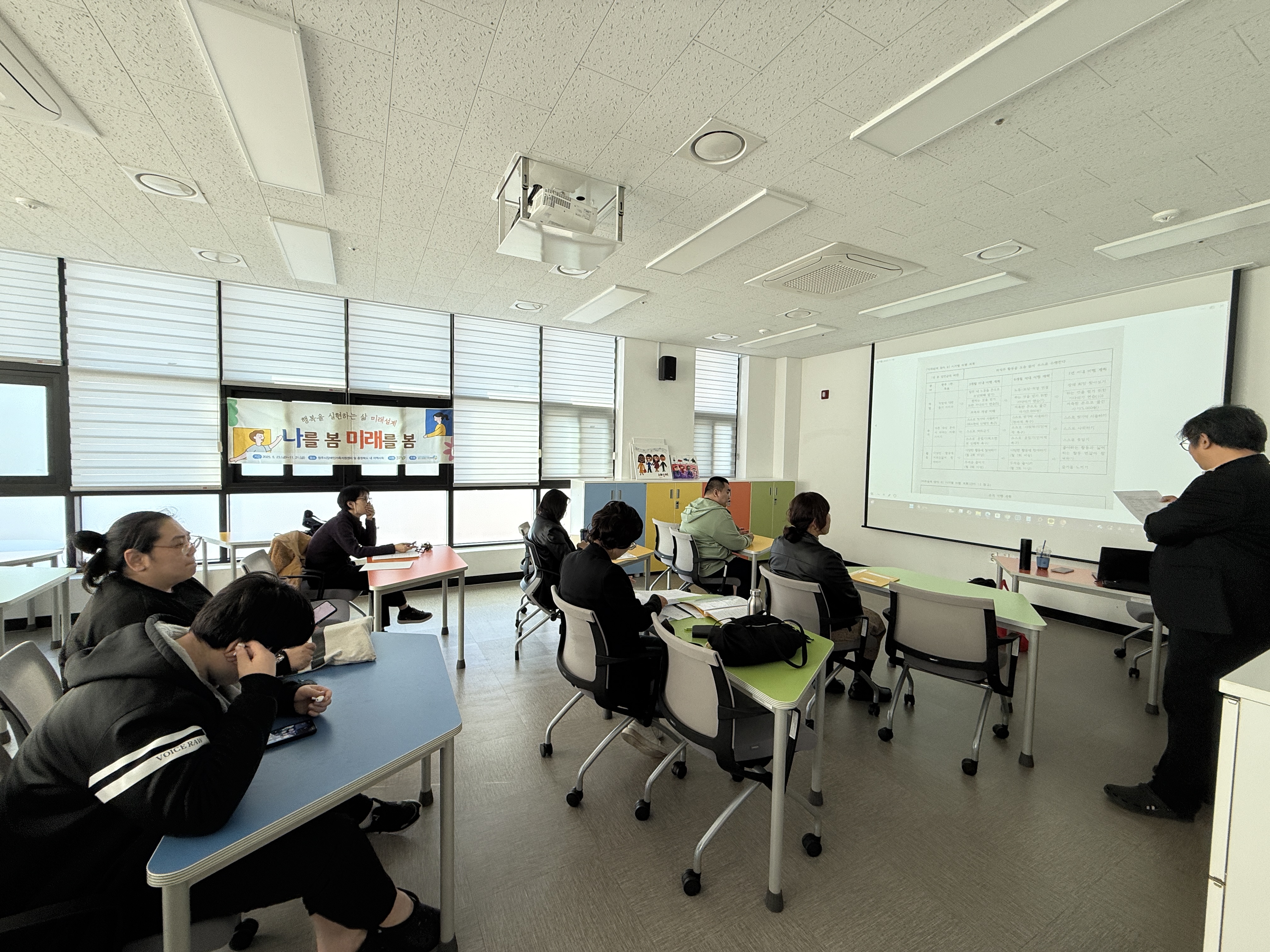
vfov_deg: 85.7
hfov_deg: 102.1
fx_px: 514
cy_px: 476
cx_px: 635
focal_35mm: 14
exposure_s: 1/141
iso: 50
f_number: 2.2
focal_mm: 2.22
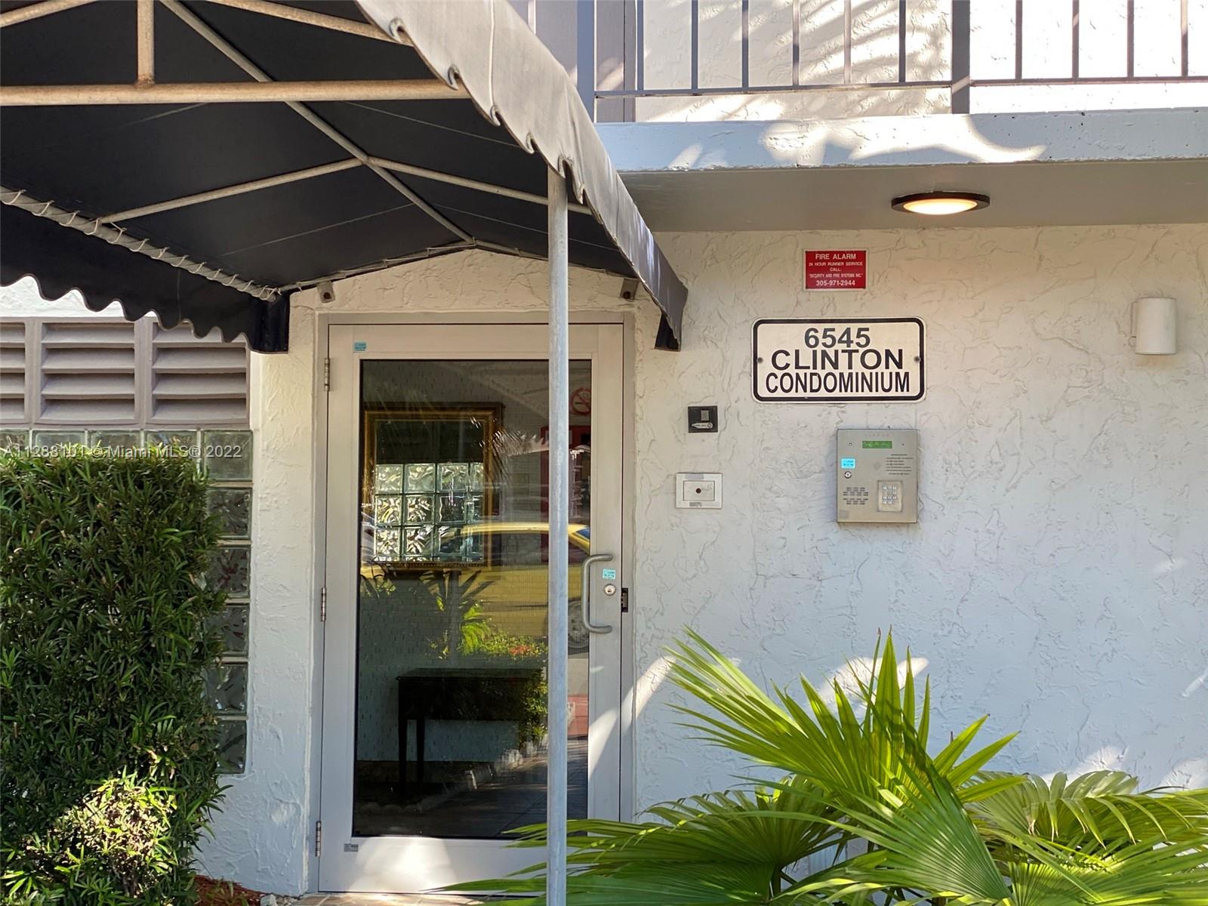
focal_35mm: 52
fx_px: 1815
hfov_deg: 36.8
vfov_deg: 28.0
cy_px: 453
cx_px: 604
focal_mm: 6
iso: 25
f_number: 2
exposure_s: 1/122
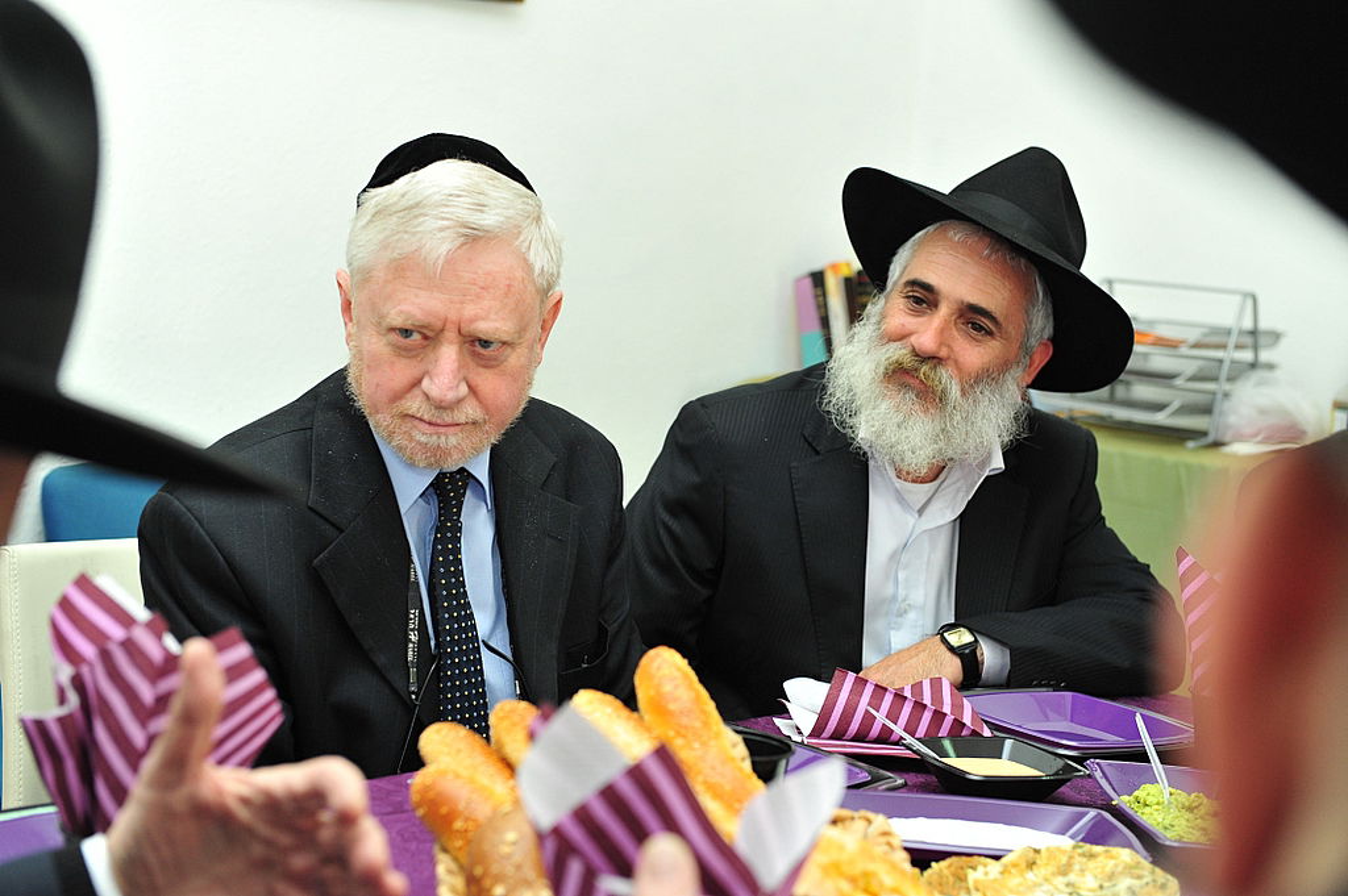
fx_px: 2320
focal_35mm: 62
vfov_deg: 21.9
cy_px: 448
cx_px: 674
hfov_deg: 32.4
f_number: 4.5
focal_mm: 62
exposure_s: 1/160
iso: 1250
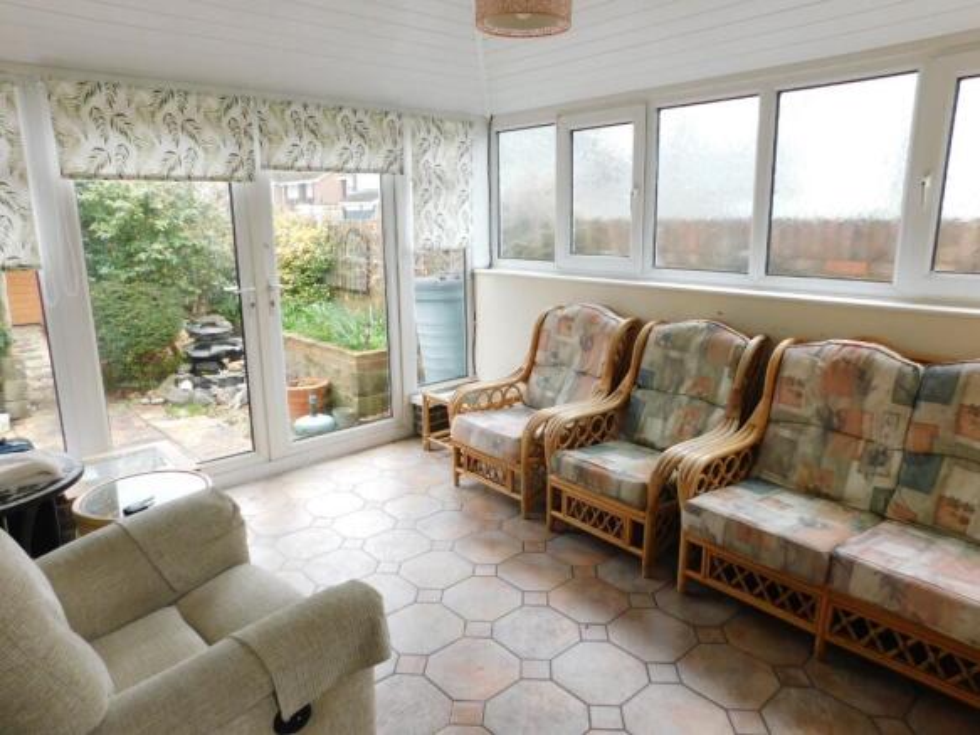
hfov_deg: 73.9
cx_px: 490
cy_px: 368
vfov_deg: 58.9
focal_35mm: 23
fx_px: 651
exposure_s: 1/60
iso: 125
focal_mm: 4
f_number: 3
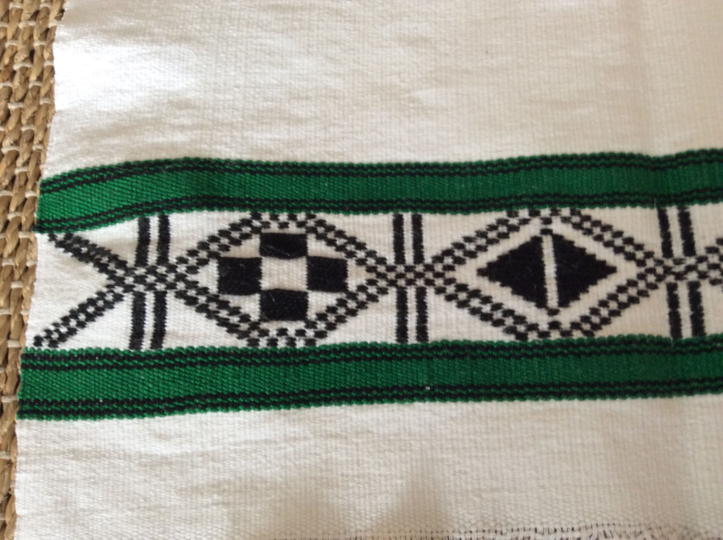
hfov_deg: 56.9
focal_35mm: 32
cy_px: 270
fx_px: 667
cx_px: 362
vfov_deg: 44.1
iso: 80
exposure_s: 1/25
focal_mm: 3.3
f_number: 2.4
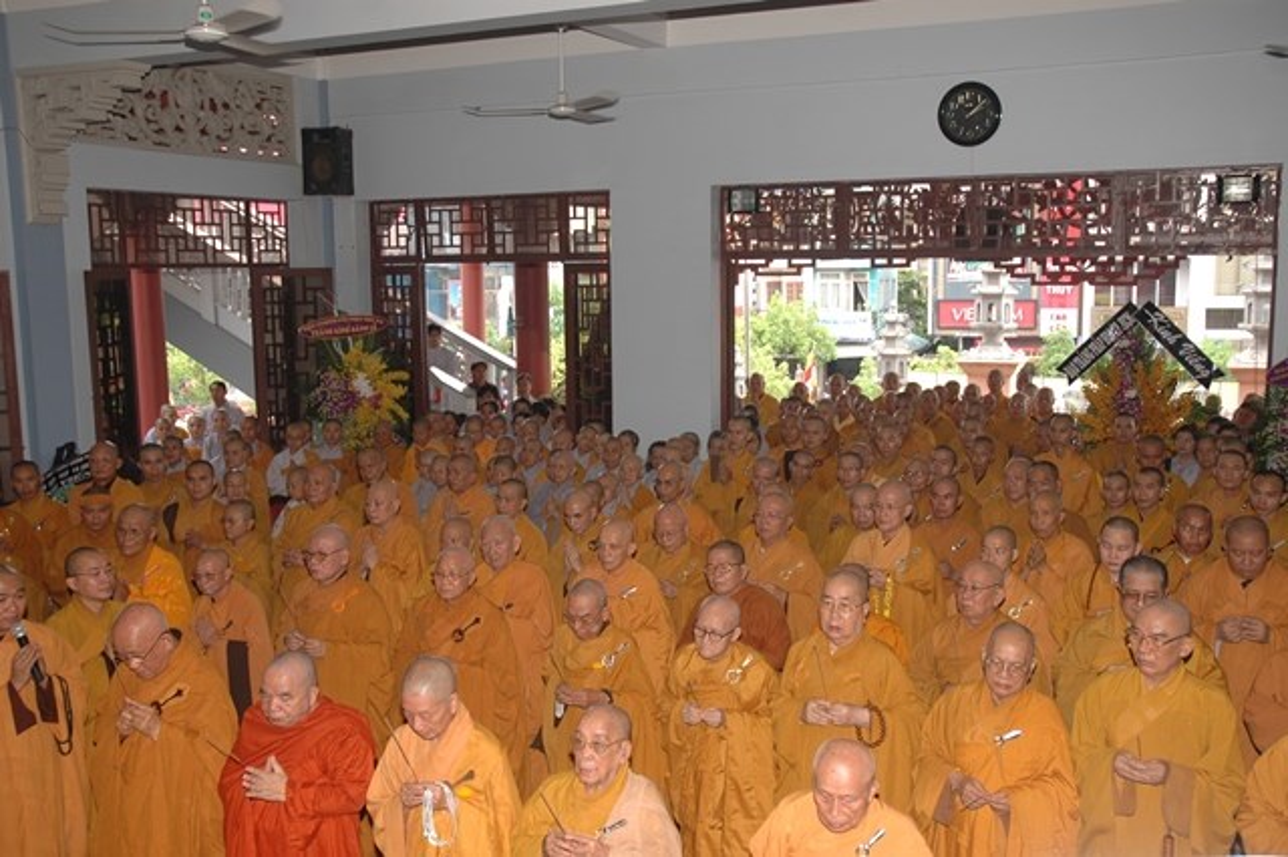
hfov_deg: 53.2
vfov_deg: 36.8
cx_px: 644
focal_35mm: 36
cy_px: 428
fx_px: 1287
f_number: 4
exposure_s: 1/60
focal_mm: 24
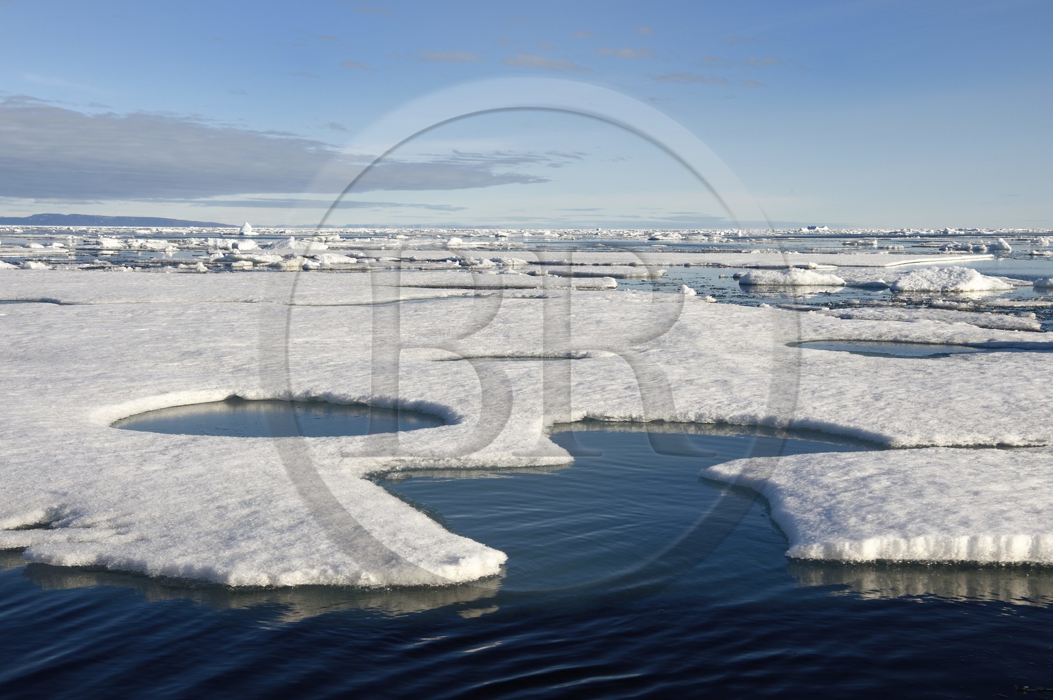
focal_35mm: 46
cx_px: 526
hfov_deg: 42.8
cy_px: 350
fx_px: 1344
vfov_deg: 29.2
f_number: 14
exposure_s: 1/250
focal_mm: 46
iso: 200
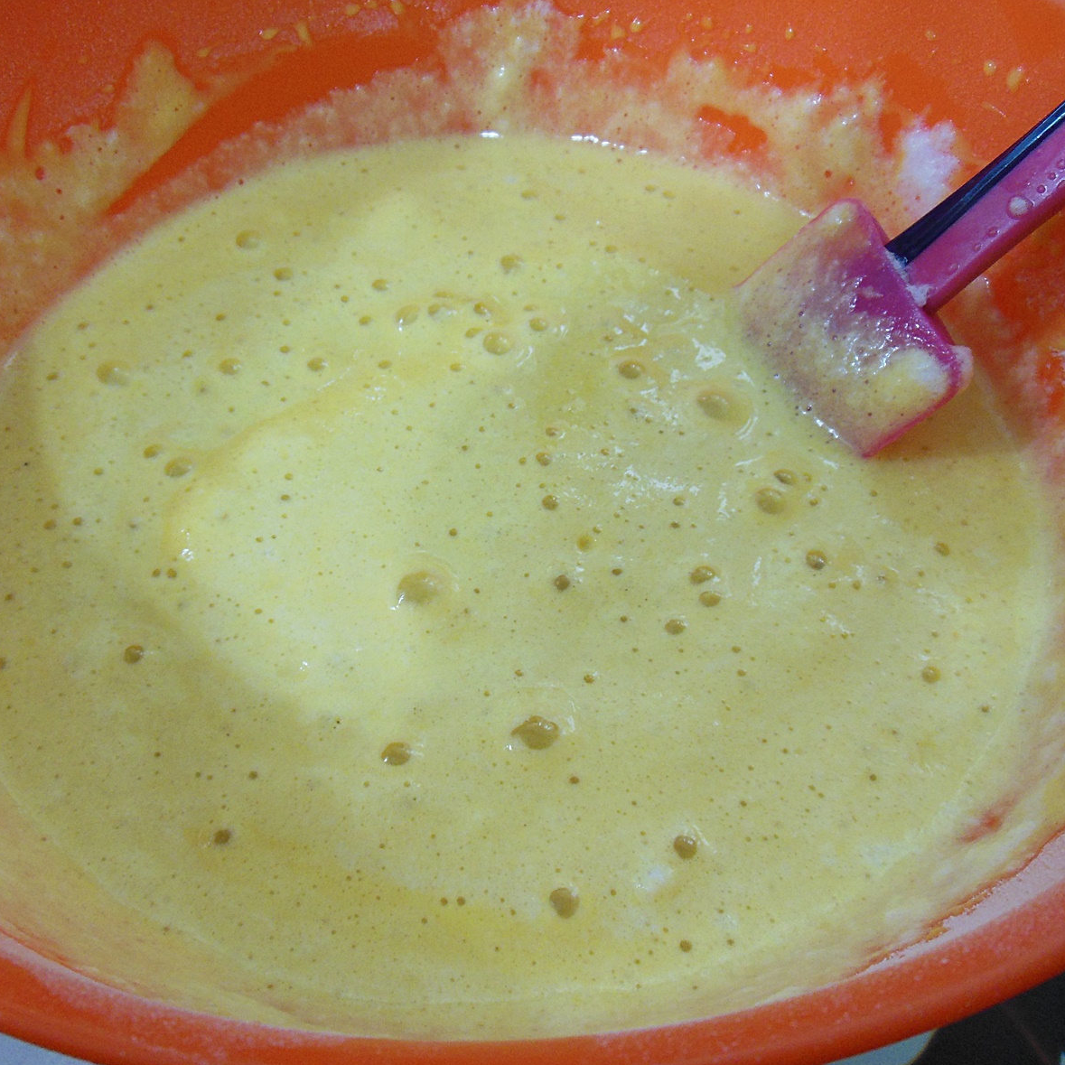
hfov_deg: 53.9
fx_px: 1044
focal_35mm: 30
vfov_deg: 54.0
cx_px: 466
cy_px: 541
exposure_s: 1/20
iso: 400
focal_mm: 4.5
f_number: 3.2
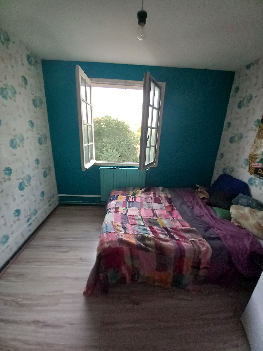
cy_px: 176
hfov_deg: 89.9
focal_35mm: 13
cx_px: 132
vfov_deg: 106.2
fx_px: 132
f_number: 2.2
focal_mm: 1.13
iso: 160
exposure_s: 1/29
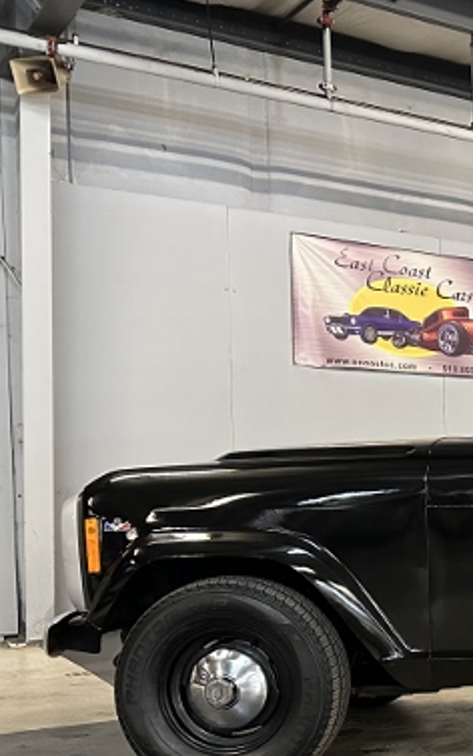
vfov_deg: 36.9
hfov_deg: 20.8
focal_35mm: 54
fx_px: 1112
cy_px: 537
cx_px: 689
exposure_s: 1/60
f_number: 1.78
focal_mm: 6.86
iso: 640
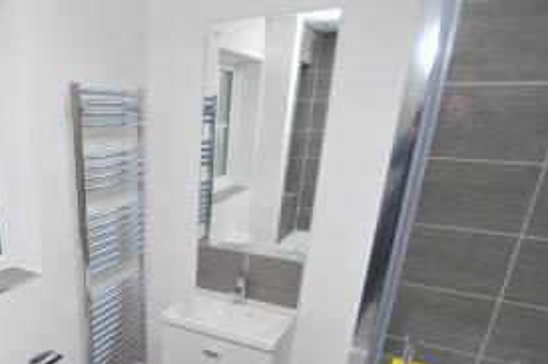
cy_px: 283
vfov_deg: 47.2
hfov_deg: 65.9
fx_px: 396
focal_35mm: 26
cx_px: 149
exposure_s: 1/60
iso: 100
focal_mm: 10
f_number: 4
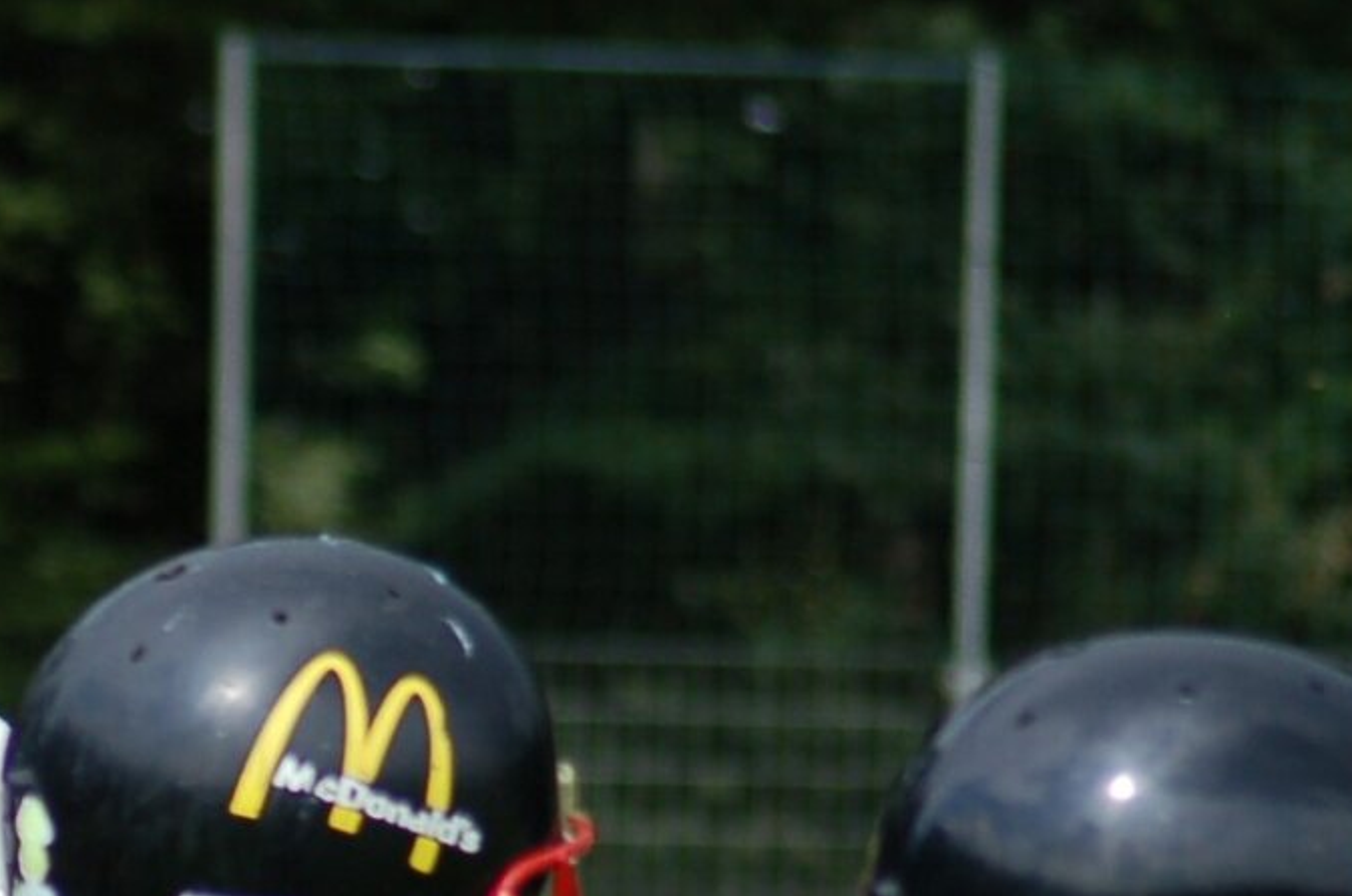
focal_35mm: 539
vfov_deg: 2.5
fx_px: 20204
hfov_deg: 3.8
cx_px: -532
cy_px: 1203
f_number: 4.2
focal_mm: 110
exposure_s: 1/1000
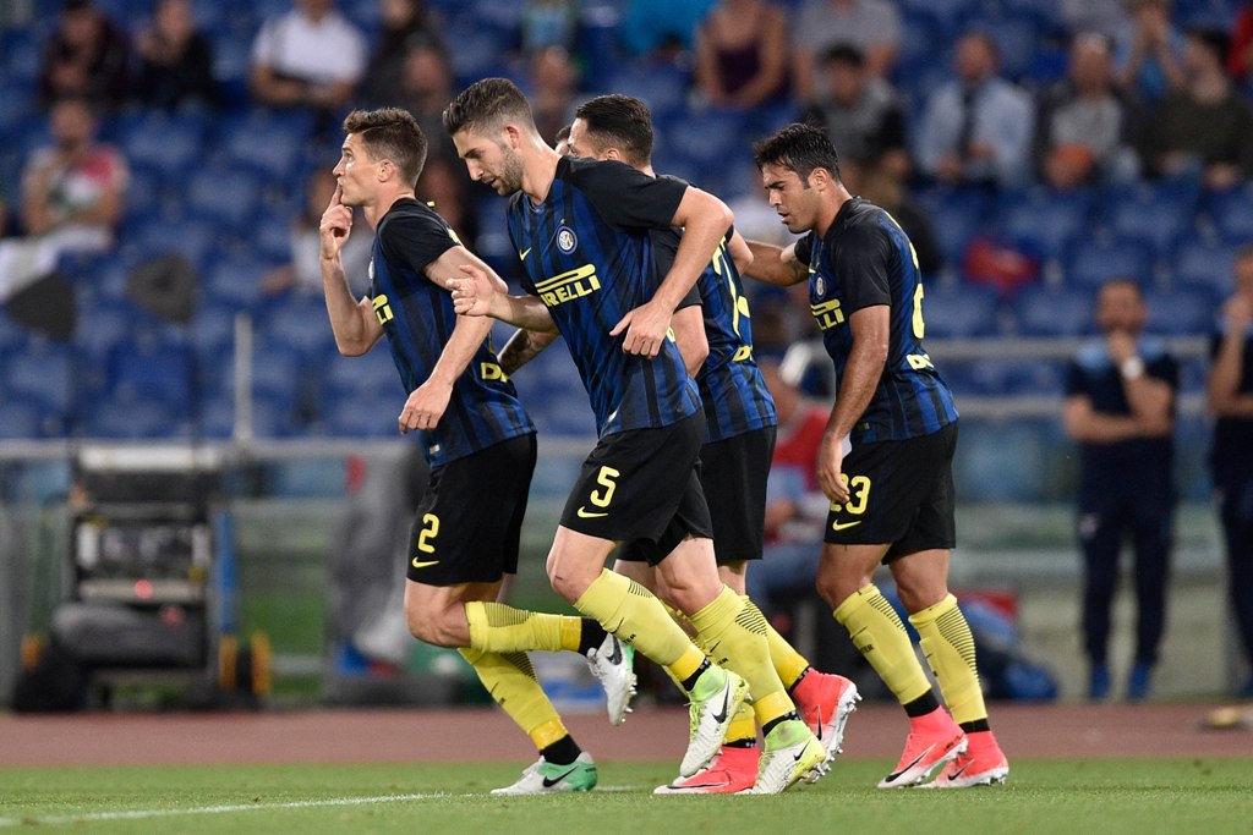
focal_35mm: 400
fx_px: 13923
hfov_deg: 5.2
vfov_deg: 3.4
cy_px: 418
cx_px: 626
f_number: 3.2
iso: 2500
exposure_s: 1/1000
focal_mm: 400
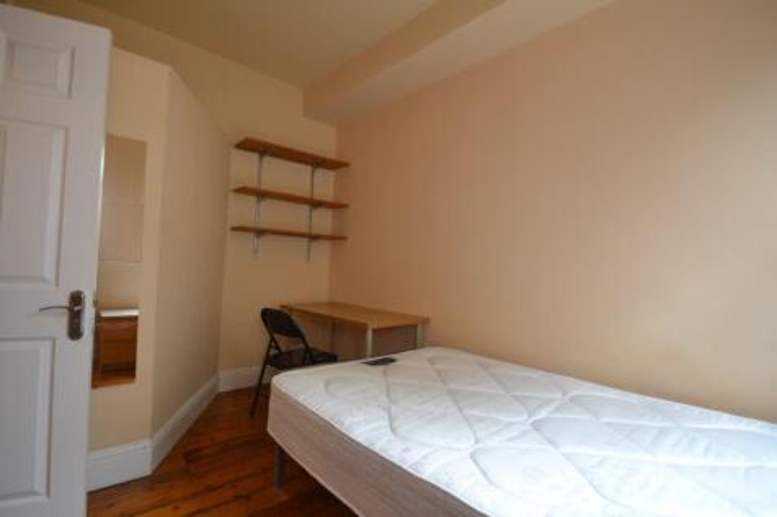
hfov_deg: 100.4
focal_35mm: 15
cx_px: 388
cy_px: 258
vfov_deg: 77.3
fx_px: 324
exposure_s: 1/60
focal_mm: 10
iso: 720
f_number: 3.5
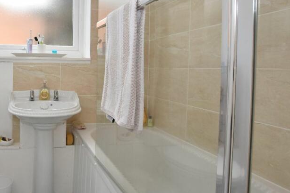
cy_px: 73
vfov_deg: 50.8
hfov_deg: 64.2
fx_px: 201
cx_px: 52
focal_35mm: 25
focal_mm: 10
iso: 280
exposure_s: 1/200
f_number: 5
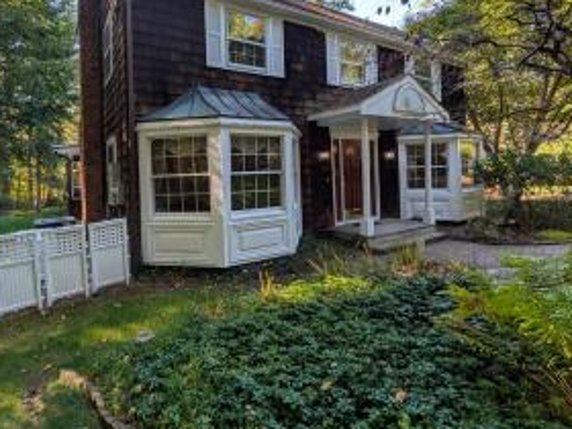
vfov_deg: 65.4
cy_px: 172
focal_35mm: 20
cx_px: 253
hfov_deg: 81.4
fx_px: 330
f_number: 2.2
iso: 56
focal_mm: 1.83
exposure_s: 1/236
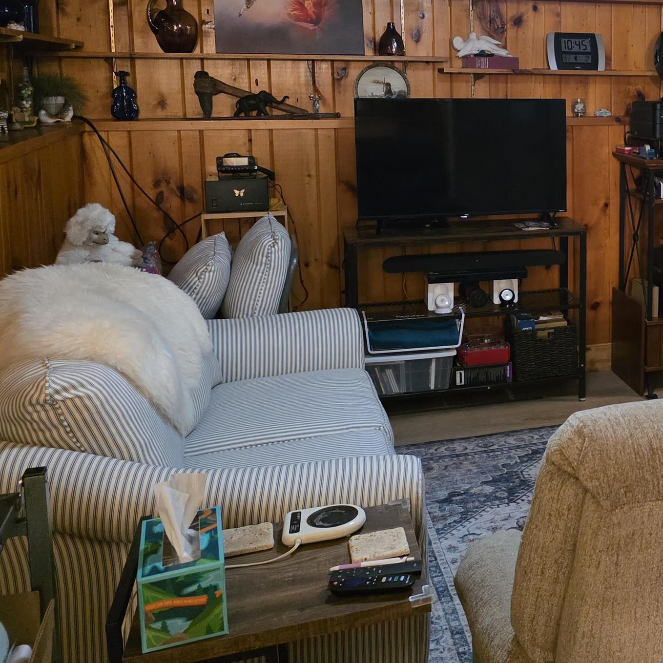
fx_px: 997
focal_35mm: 46
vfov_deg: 36.3
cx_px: 672
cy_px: 211
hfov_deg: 33.5
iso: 2000
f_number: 1.7
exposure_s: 1/120
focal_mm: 6.3
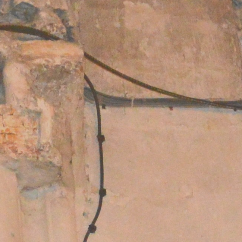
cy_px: 110
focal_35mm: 212
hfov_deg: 8.2
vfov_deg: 8.3
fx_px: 1677
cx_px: 73
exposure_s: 1/60
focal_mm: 18
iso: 2500
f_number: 3.5
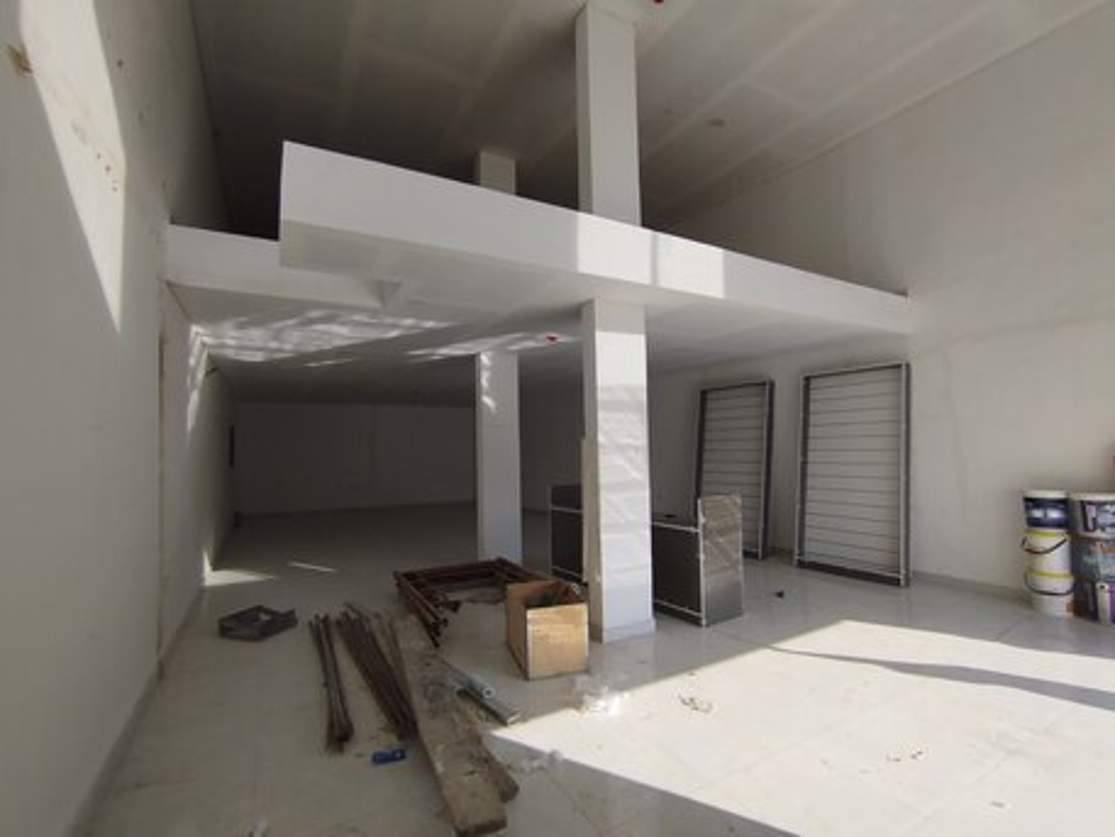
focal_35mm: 15
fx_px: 483
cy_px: 418
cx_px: 558
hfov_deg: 98.2
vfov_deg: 81.8
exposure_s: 1/776
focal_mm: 1.65
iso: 50
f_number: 2.2
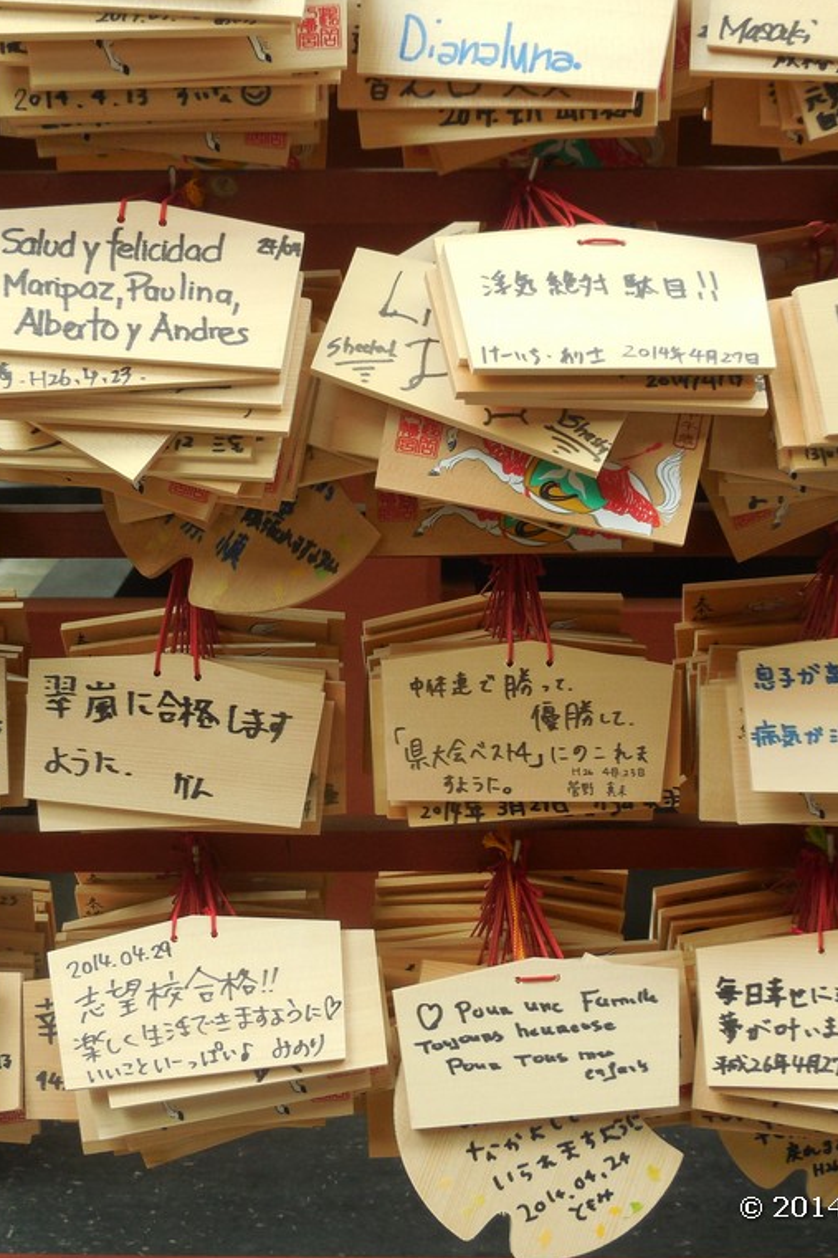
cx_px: 379
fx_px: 1956
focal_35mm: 56
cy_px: 628
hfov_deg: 24.2
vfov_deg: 35.6
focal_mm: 7.1
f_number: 3.6
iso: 200
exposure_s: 1/30
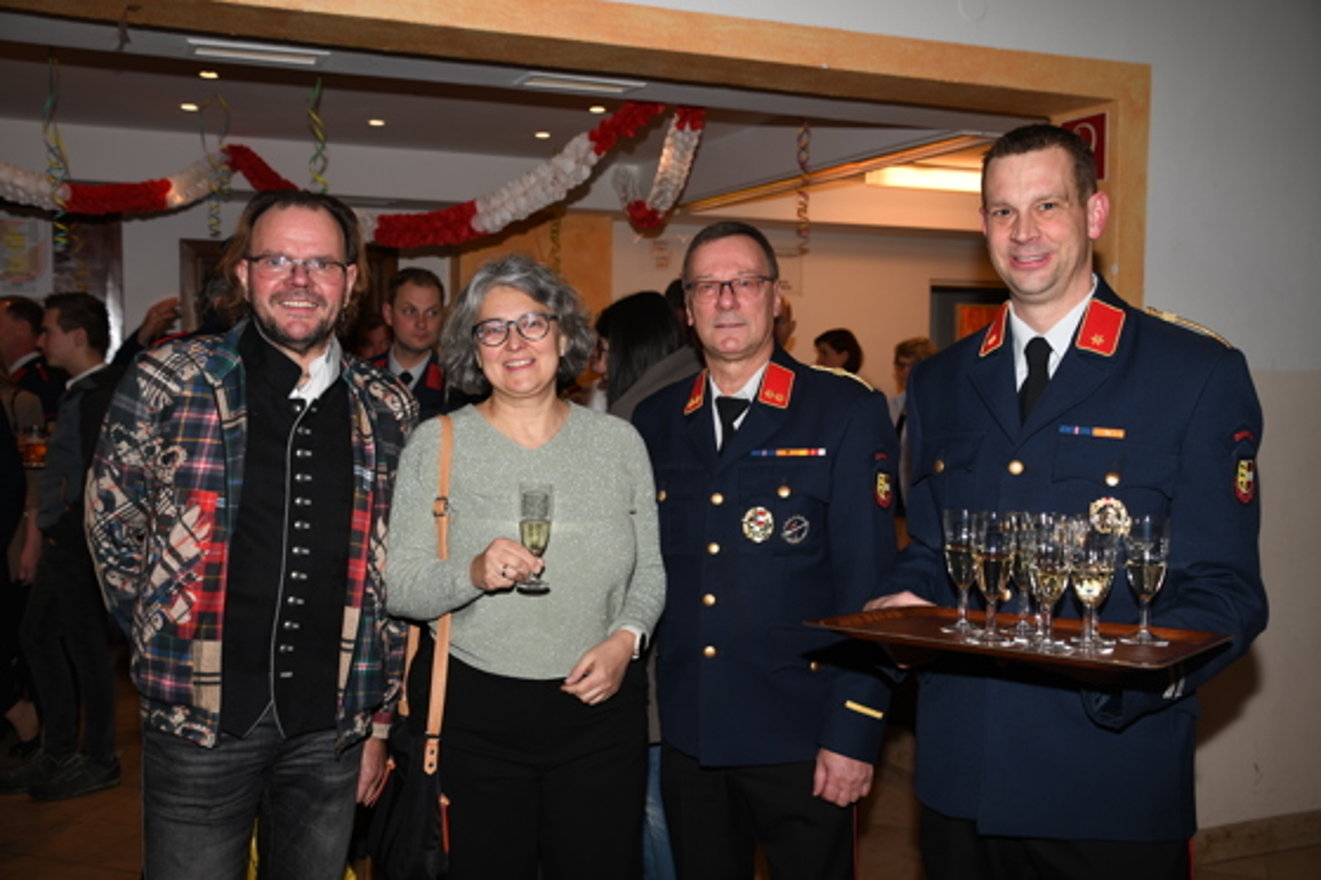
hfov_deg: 53.1
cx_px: 660
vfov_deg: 36.9
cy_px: 440
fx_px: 1321
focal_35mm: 36
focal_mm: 24
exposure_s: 1/60
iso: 100
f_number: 4
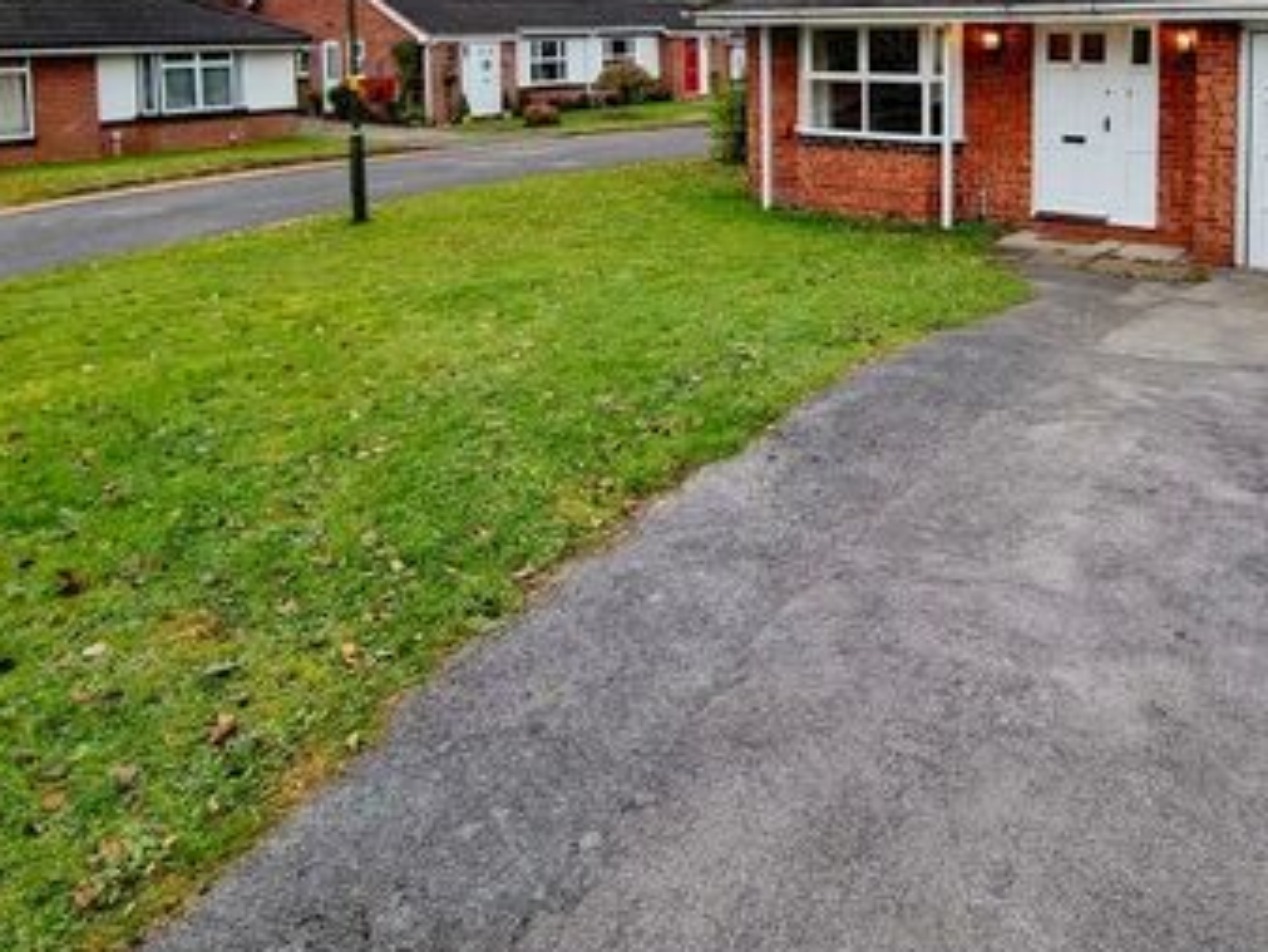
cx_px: 816
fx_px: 989
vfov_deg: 47.1
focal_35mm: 27
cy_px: 126
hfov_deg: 64.1
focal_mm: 2.2
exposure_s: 1/235
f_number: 2.2
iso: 50
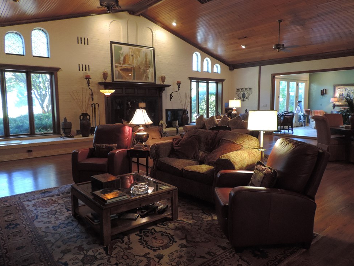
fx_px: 256
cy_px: 132
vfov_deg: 54.9
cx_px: 175
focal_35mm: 25
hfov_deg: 69.4
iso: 400
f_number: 3
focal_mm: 4.3
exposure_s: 1/20
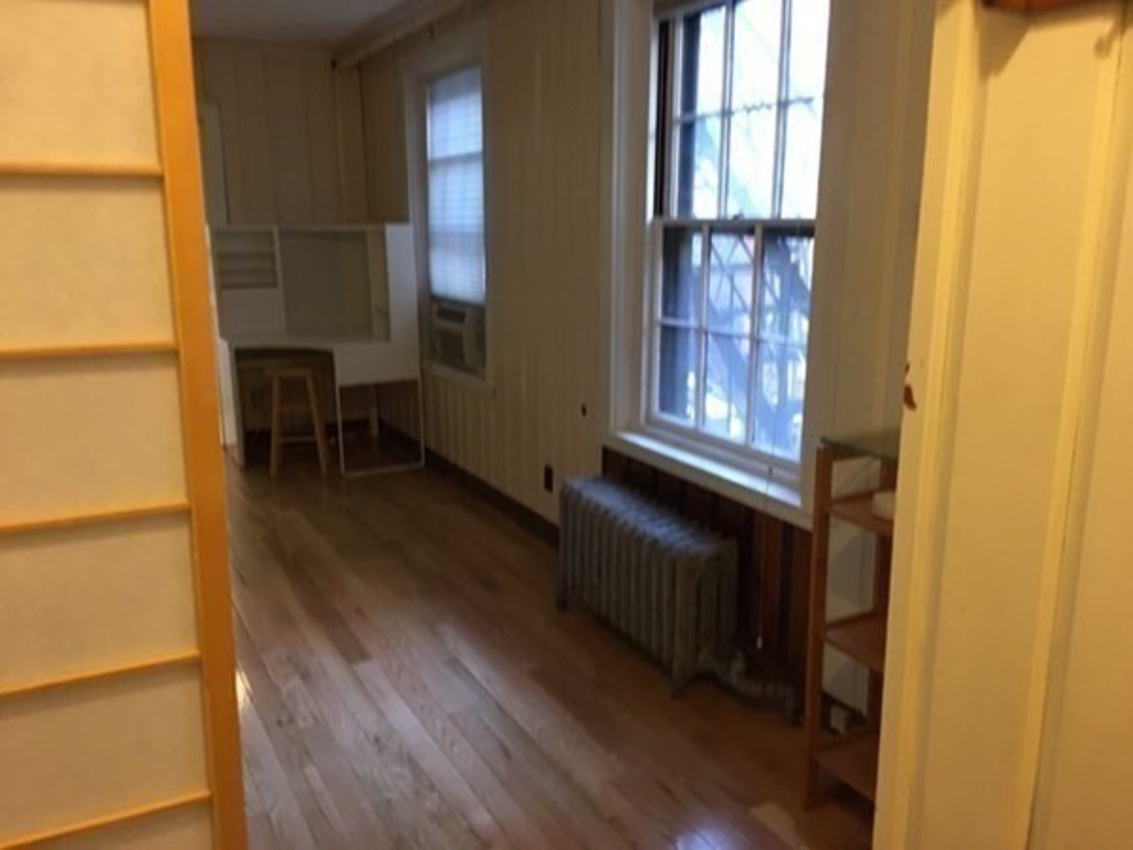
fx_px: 949
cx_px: 566
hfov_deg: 61.7
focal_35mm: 29
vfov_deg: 48.2
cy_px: 425
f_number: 2.2
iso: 200
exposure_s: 1/24
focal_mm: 4.15
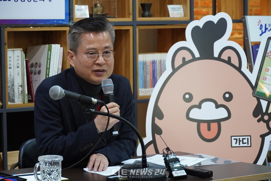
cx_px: 136
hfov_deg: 16.5
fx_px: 937
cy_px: 90
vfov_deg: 11.0
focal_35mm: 124
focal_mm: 83
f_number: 5.6
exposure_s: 1/125
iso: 6400
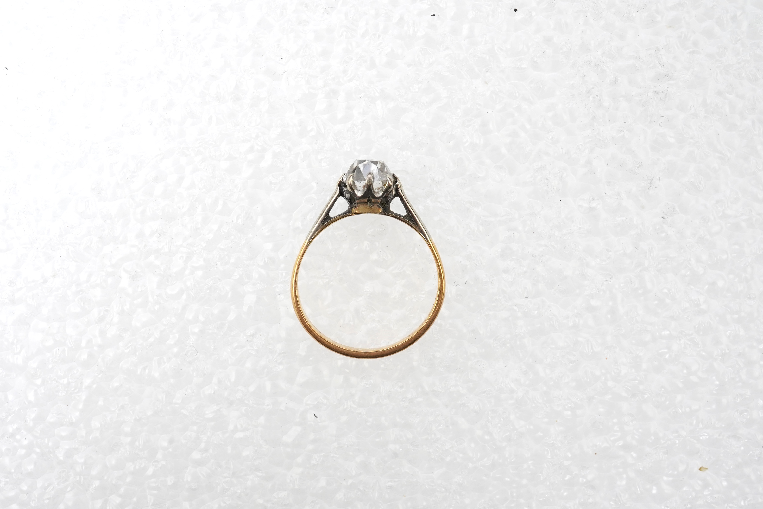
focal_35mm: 45
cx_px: 382
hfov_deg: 43.6
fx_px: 954
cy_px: 254
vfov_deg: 29.9
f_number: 22
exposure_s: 1/100
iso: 800
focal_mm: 30
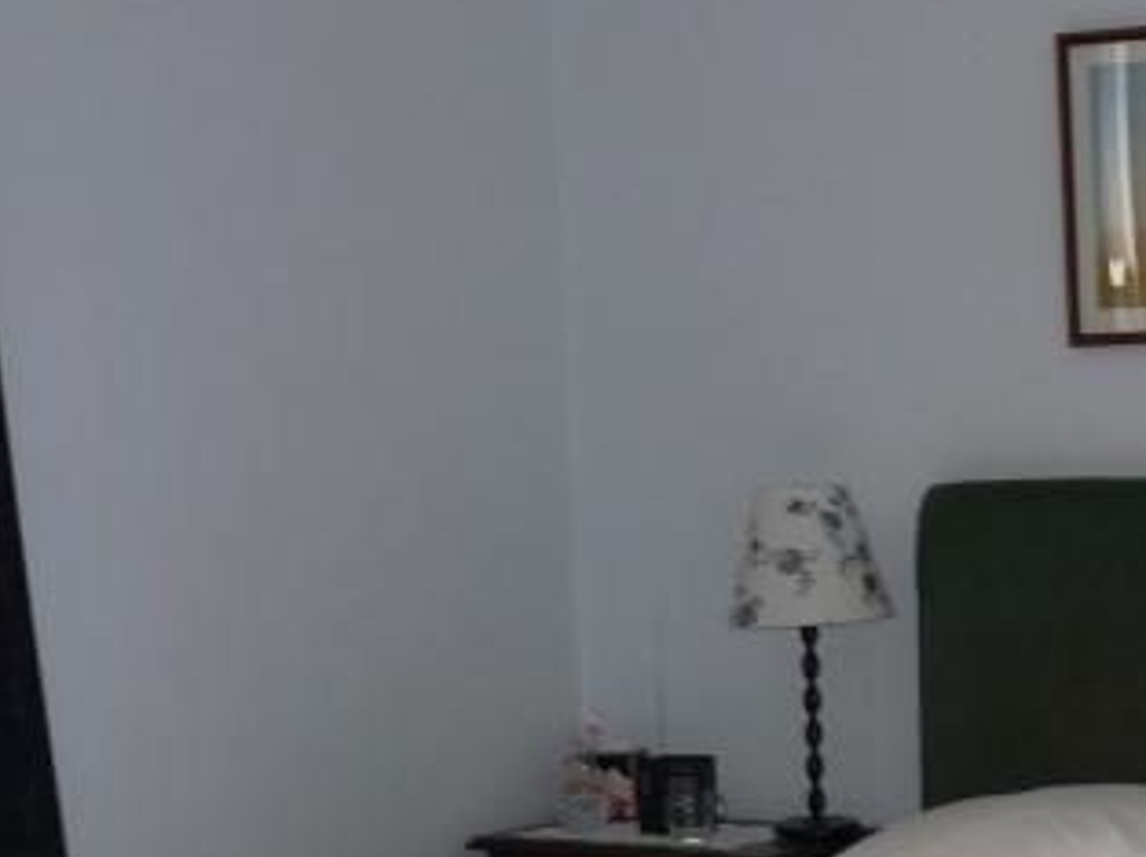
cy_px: 1029
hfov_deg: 19.9
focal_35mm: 95
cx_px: 1227
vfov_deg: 15.0
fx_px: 3141
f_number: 3
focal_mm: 5.2
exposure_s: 1/30
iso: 100
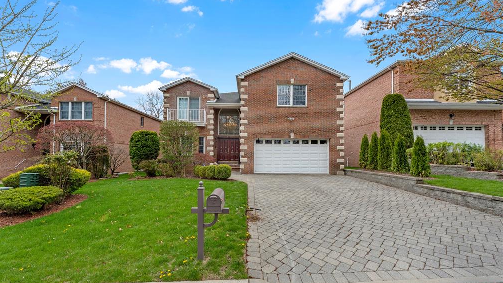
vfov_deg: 66.3
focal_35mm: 16
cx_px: 247
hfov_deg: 98.6
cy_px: 153
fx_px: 216
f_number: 8
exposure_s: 1/5000
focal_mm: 15.2
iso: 400
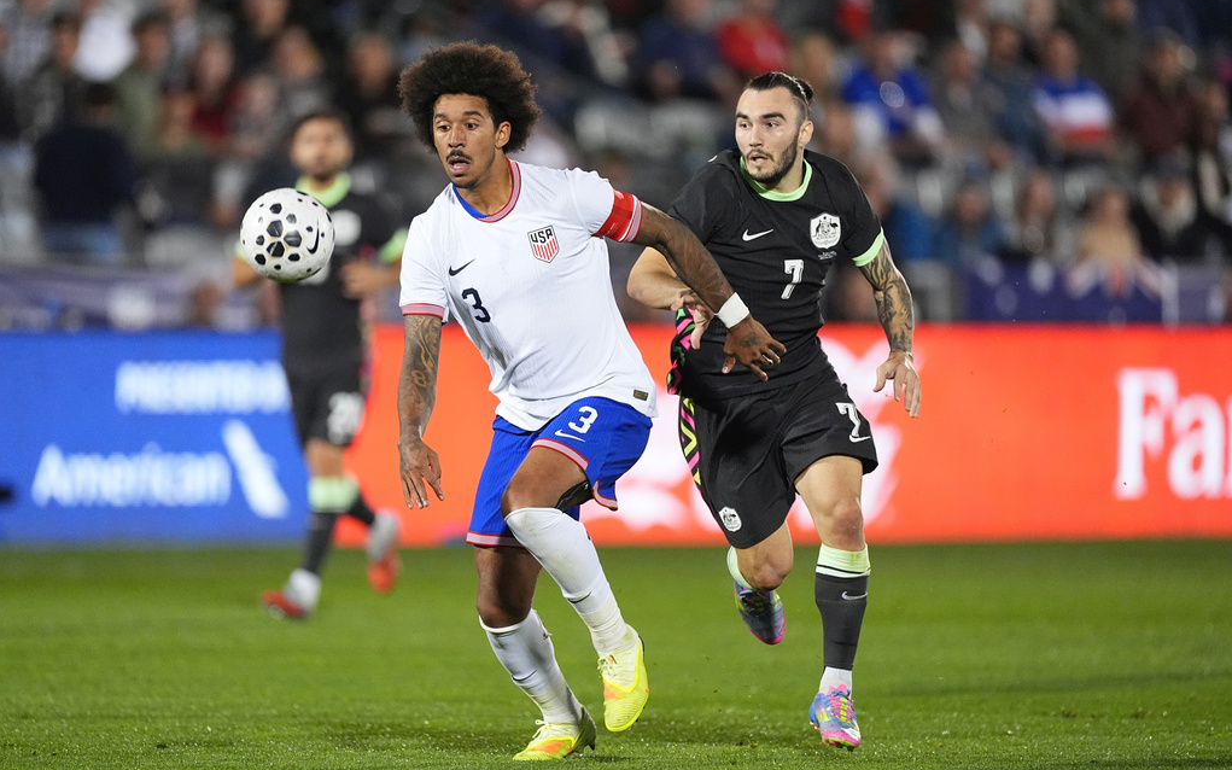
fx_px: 20581
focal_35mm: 613
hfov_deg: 3.4
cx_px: 615
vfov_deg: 2.1
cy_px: 381
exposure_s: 1/1600
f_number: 4
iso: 6400
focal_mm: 600
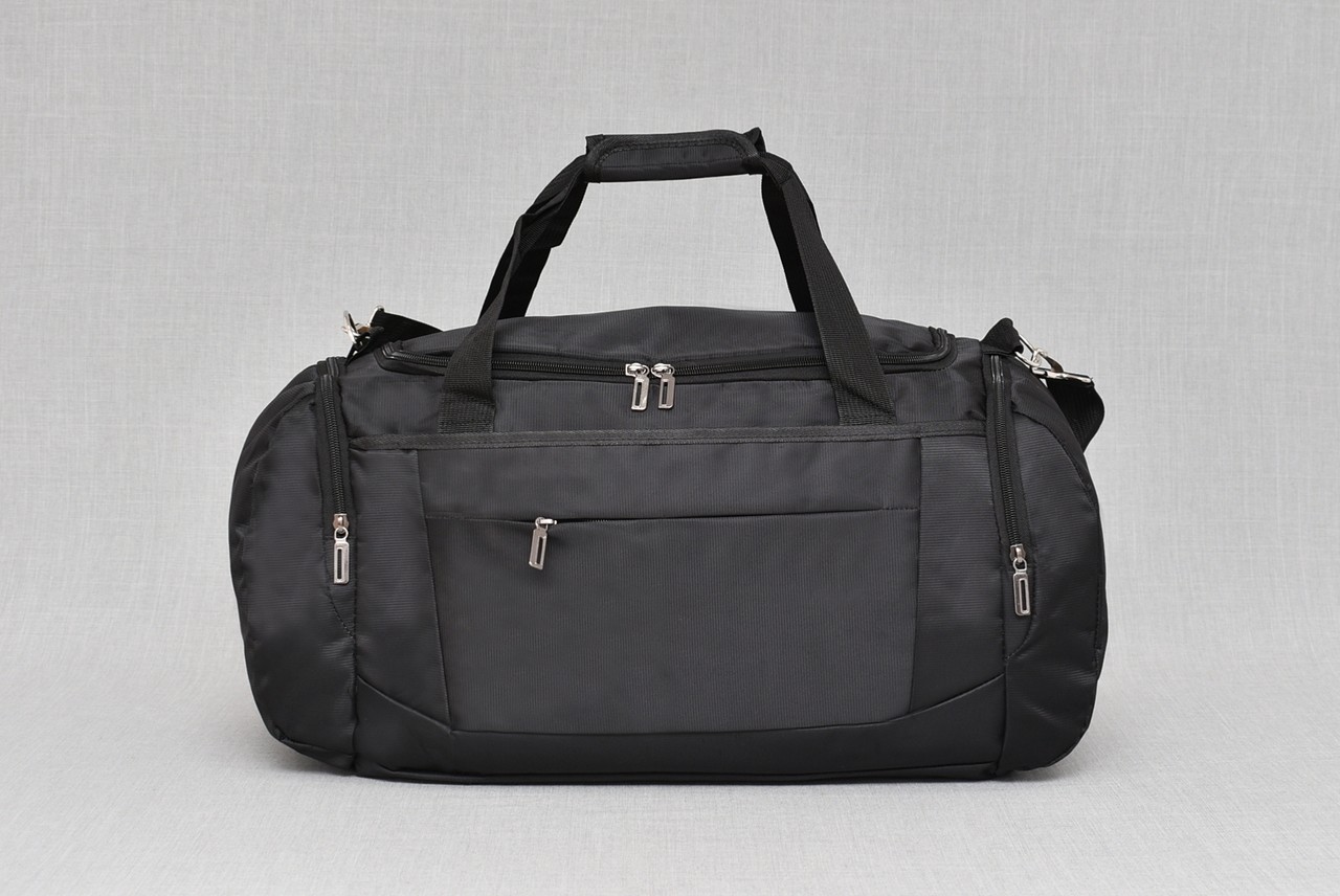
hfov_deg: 41.1
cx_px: 670
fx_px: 1788
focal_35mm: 48
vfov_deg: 28.1
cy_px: 448
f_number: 5.6
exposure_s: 1/60
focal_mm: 32
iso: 100
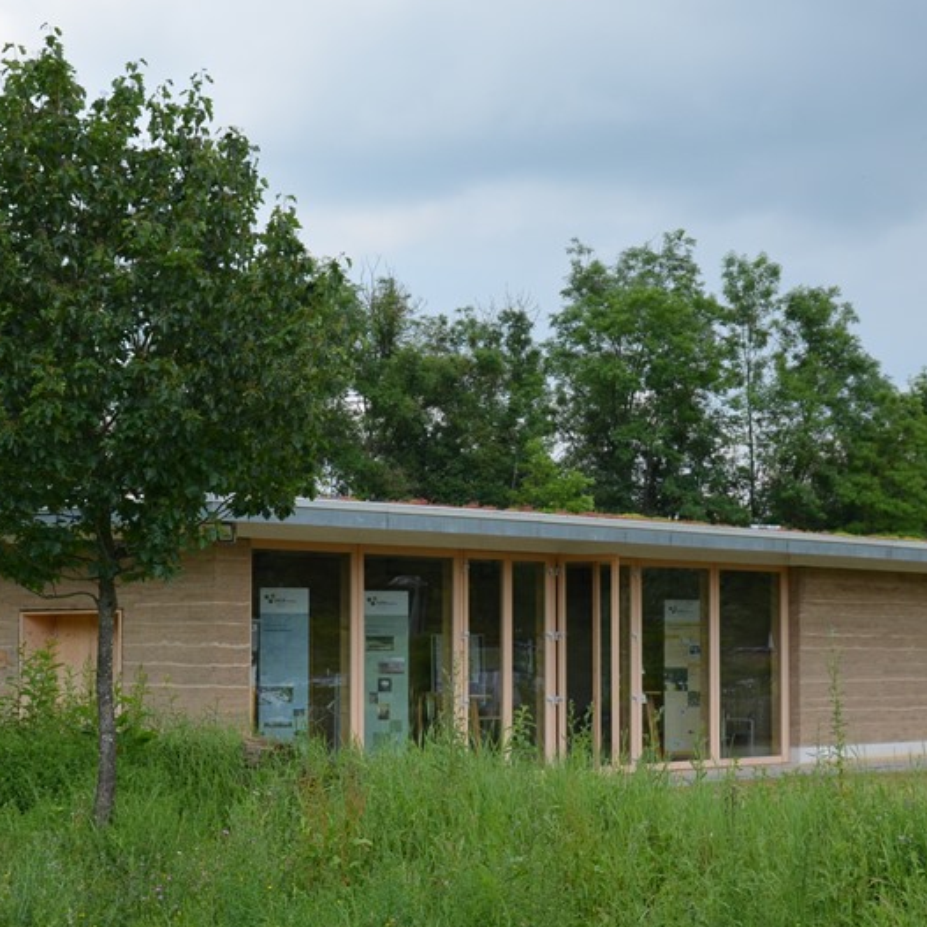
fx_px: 2545
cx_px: 454
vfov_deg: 20.6
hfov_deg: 20.6
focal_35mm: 84
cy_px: 538
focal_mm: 34
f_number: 5.6
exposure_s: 1/1000
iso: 400
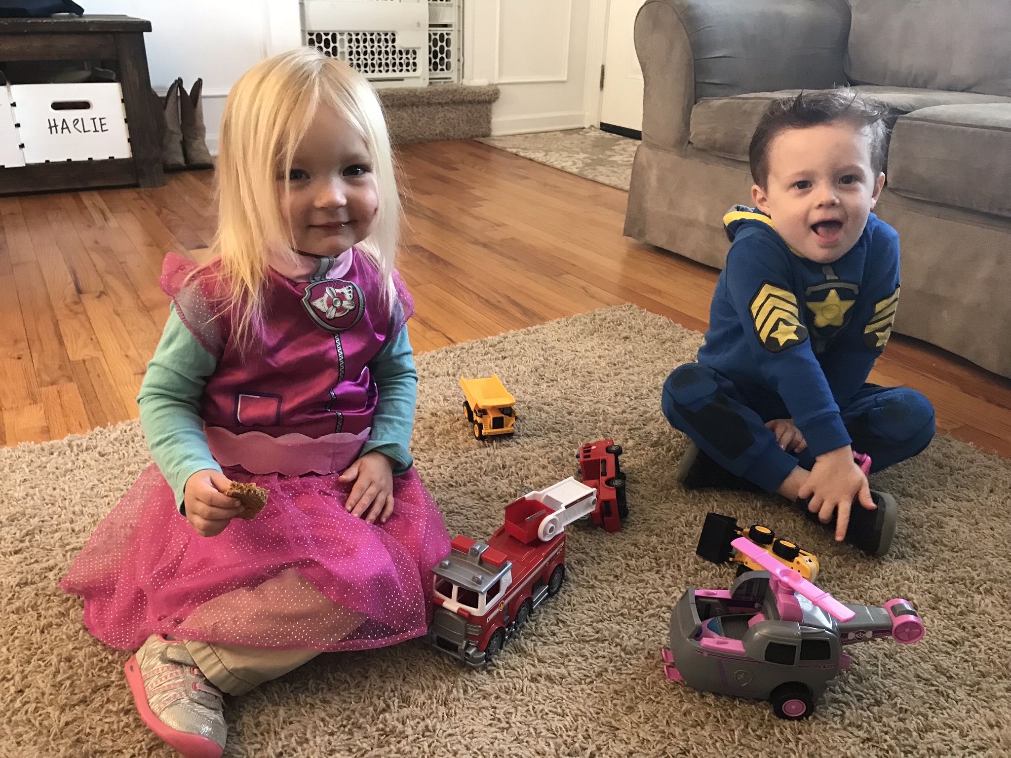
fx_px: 818
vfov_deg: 49.7
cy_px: 379
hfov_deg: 63.4
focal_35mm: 28
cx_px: 506
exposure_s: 1/15
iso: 64
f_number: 1.8
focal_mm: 3.99
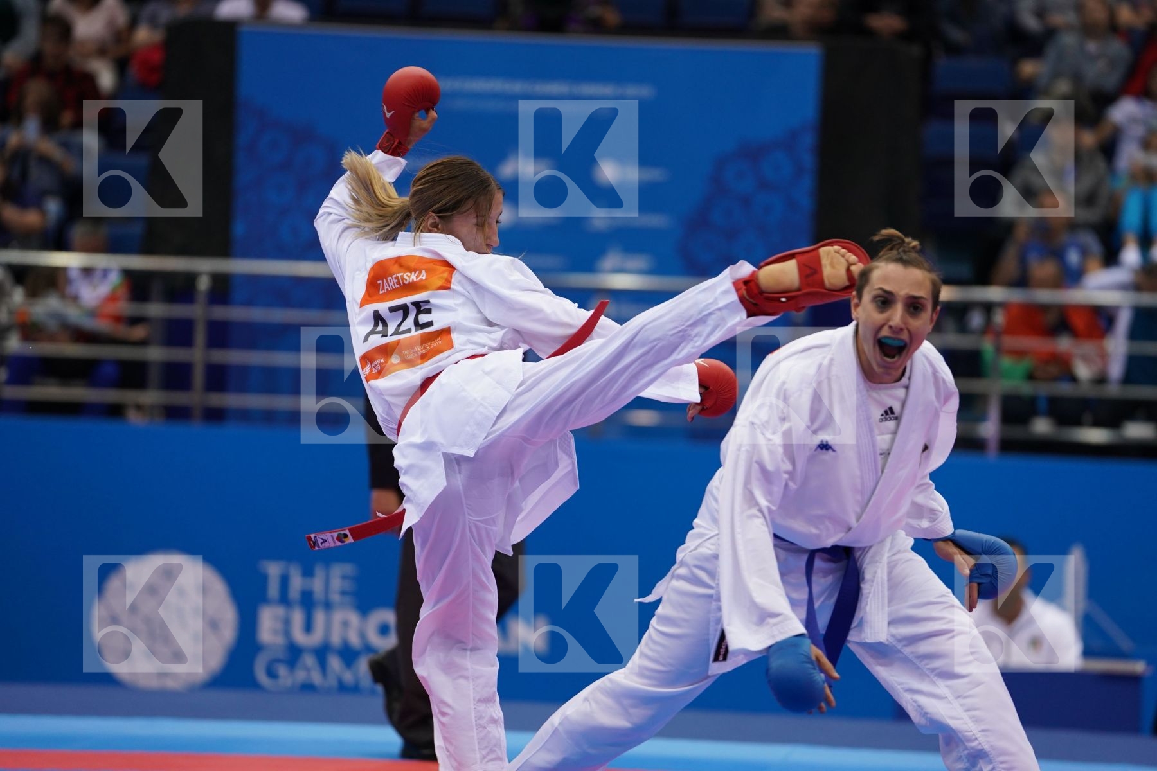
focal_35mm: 194
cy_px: 386
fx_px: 6234
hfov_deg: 10.6
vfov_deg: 7.1
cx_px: 578
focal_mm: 194
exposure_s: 1/1000
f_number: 2.8
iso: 1000
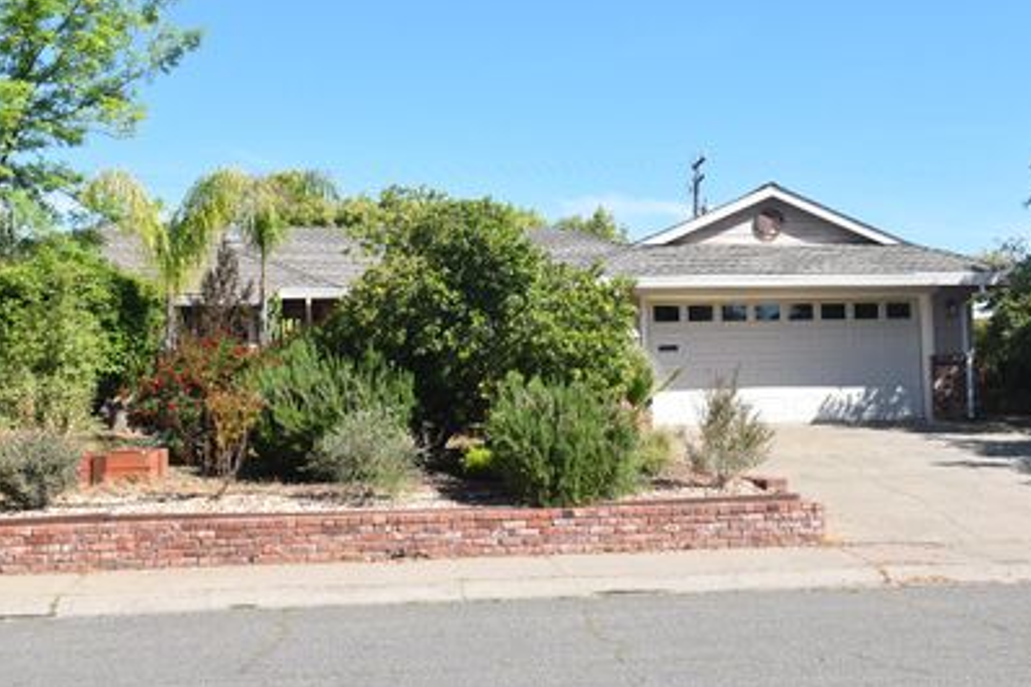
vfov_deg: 27.4
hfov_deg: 40.3
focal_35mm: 49
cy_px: 261
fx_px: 1403
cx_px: 557
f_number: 9
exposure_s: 1/320
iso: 200
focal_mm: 26
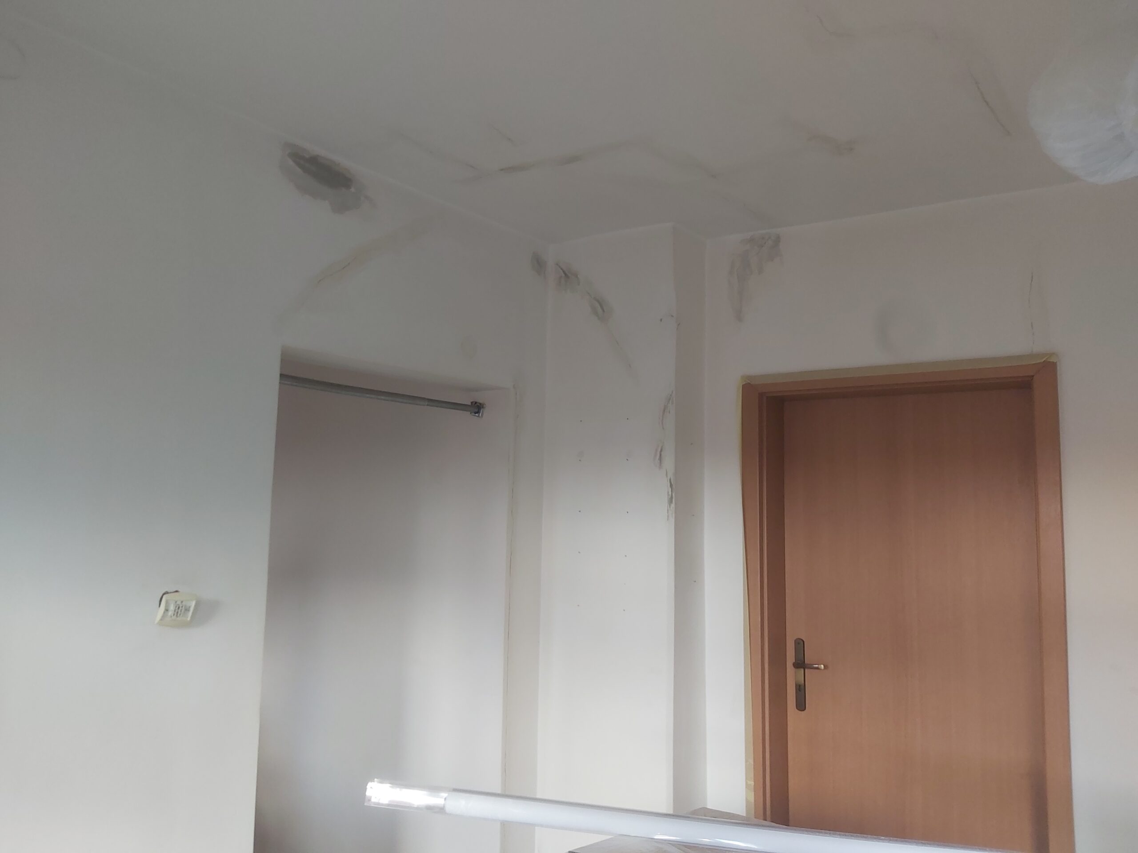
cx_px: 569
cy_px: 426
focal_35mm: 26
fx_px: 855
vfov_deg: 53.1
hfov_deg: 67.3
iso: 100
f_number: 1.7
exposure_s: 1/60
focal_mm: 3.92
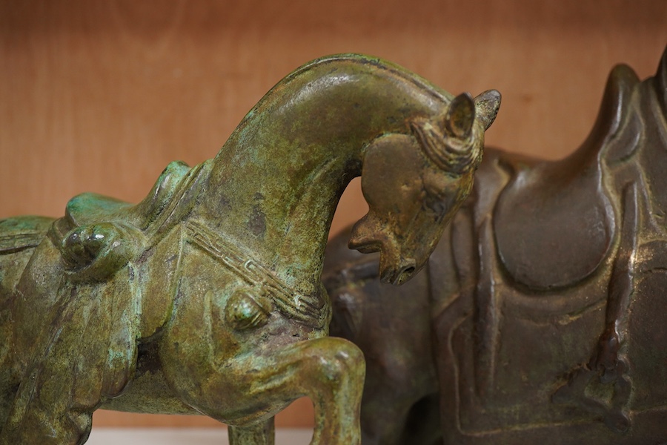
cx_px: 334
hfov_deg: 43.6
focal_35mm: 45
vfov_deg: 29.9
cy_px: 222
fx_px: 834
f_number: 7.1
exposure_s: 1/125
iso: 1250
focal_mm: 30
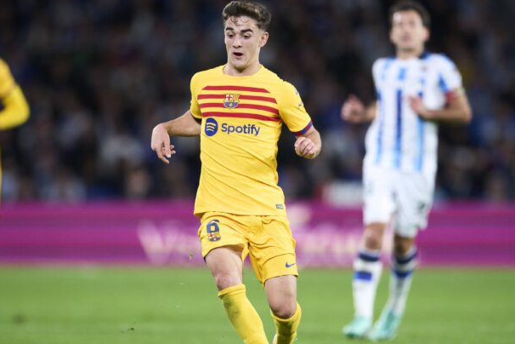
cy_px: 194
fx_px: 7252
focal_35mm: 507
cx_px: 195
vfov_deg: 2.7
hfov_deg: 4.1
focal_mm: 400
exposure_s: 1/2000
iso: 2500
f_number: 2.8
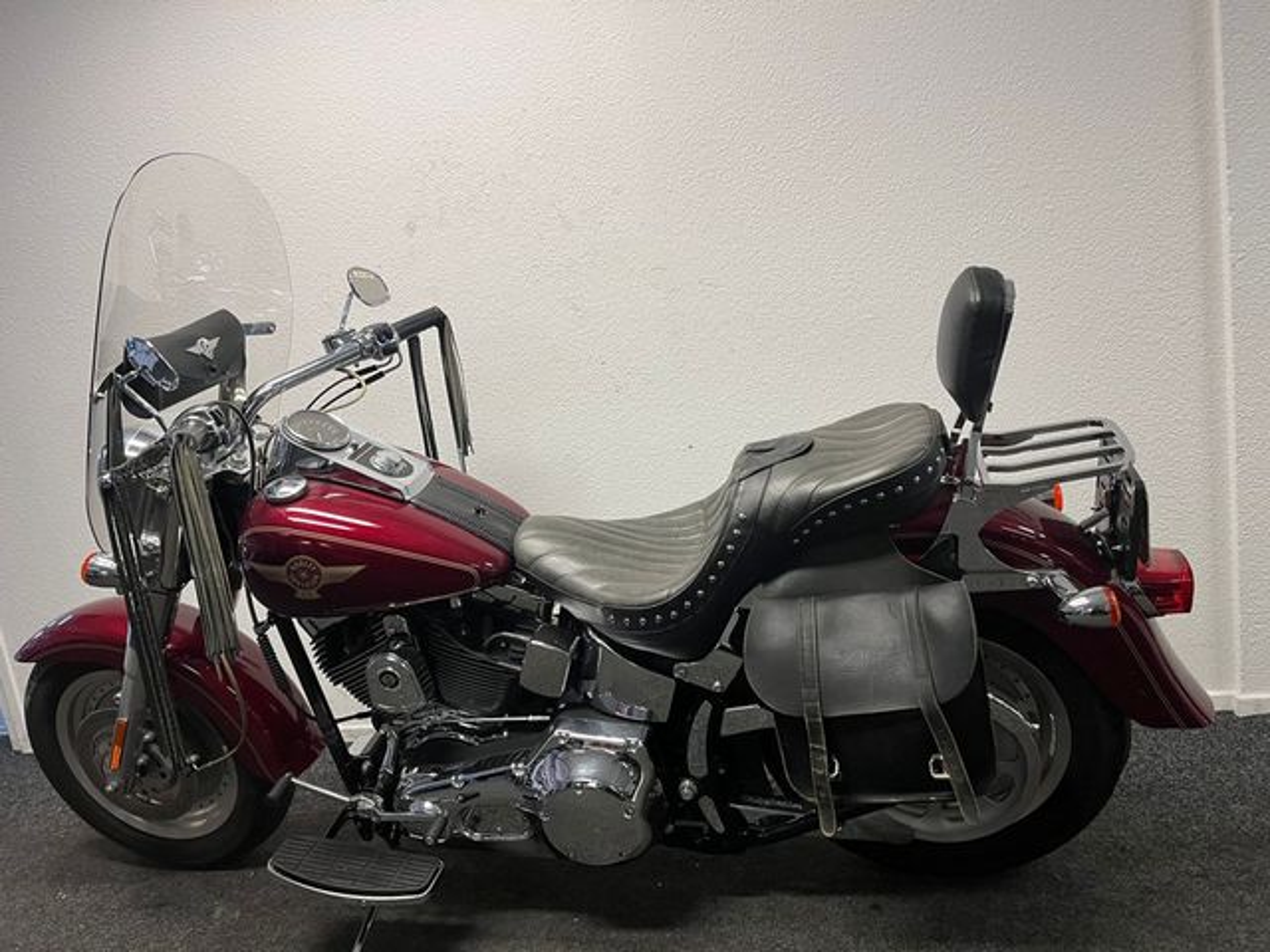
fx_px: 954
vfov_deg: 53.1
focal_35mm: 26
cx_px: 635
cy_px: 476
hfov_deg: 67.3
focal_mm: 5.1
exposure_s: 1/50
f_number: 1.6
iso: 64
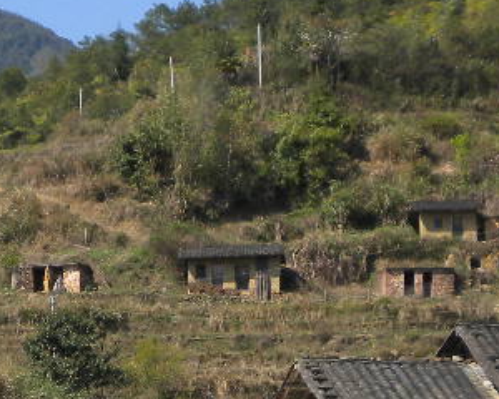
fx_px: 2555
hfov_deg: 11.1
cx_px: 96
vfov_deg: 8.8
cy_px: 454
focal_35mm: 173
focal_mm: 9.3
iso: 80
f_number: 5.6
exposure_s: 1/377
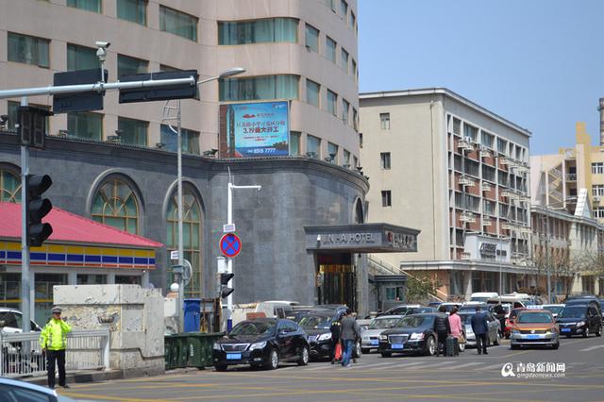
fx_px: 1383
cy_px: 201
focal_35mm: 82
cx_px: 302
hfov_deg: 24.6
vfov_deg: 16.5
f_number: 5.6
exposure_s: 1/1600
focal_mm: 55
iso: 400
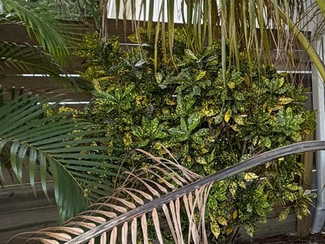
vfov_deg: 28.2
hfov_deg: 32.1
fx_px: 479
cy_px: 175
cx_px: 376
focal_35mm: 51
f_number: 2.2
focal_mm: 2.22
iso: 125
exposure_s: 1/121
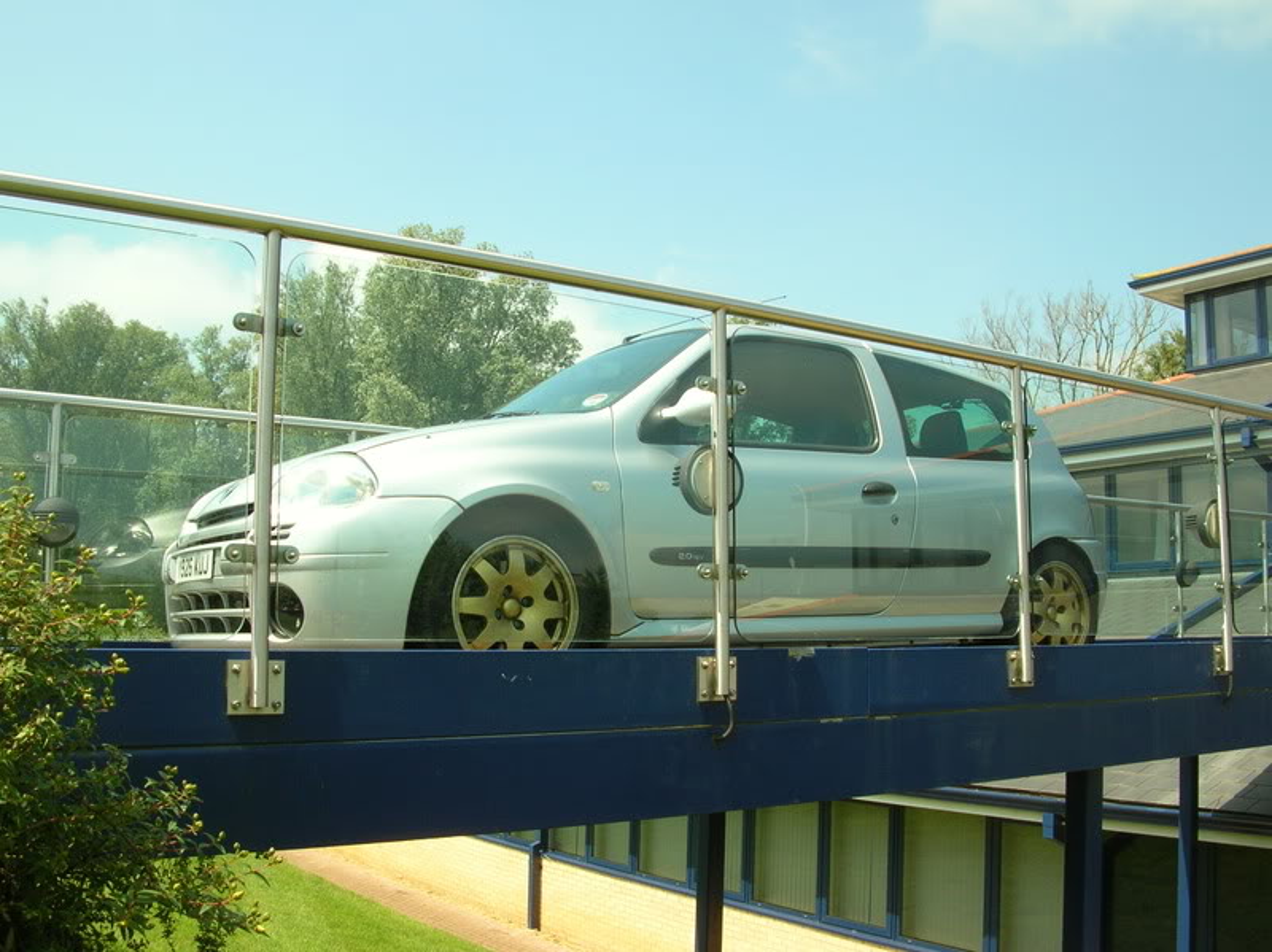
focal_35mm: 35
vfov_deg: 40.7
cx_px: 636
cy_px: 476
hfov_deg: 52.7
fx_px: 1285
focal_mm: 5.8
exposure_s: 1/168
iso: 50
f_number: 5.6
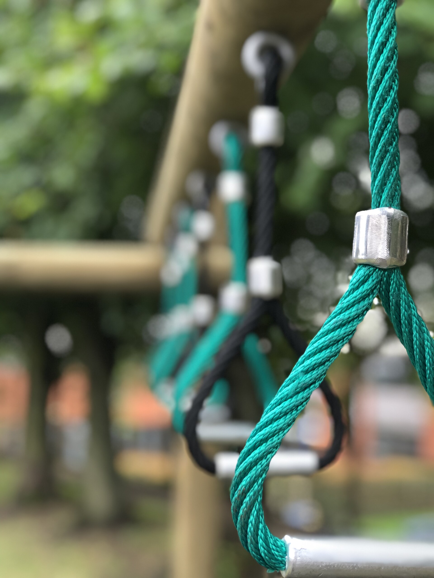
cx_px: 217
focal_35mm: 57
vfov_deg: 33.8
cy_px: 289
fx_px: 953
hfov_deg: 25.7
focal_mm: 6.6
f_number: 2.8
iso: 40
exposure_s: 1/120
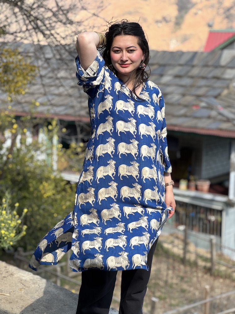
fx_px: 697
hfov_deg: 19.1
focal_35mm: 77
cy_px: 157
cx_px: 118
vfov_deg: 25.3
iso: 25
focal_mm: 9
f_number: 2.8
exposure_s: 1/377
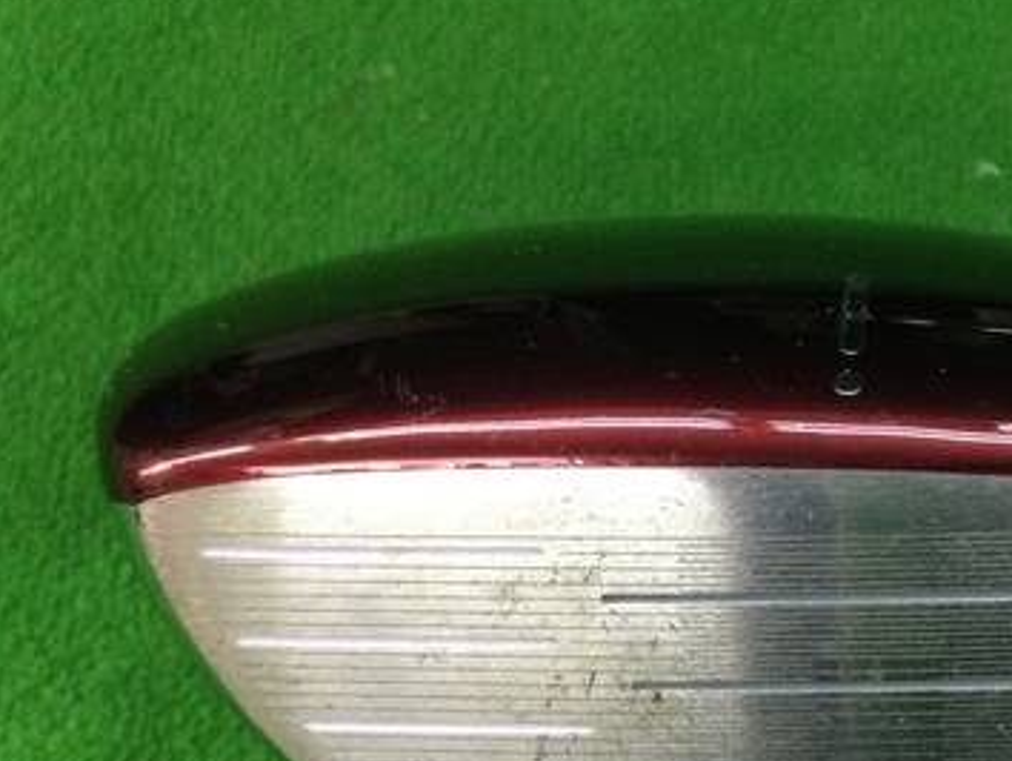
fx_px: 1638
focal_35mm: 56
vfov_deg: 25.8
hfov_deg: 33.3
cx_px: 812
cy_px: 575
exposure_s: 1/30
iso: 100
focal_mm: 3.3
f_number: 2.4
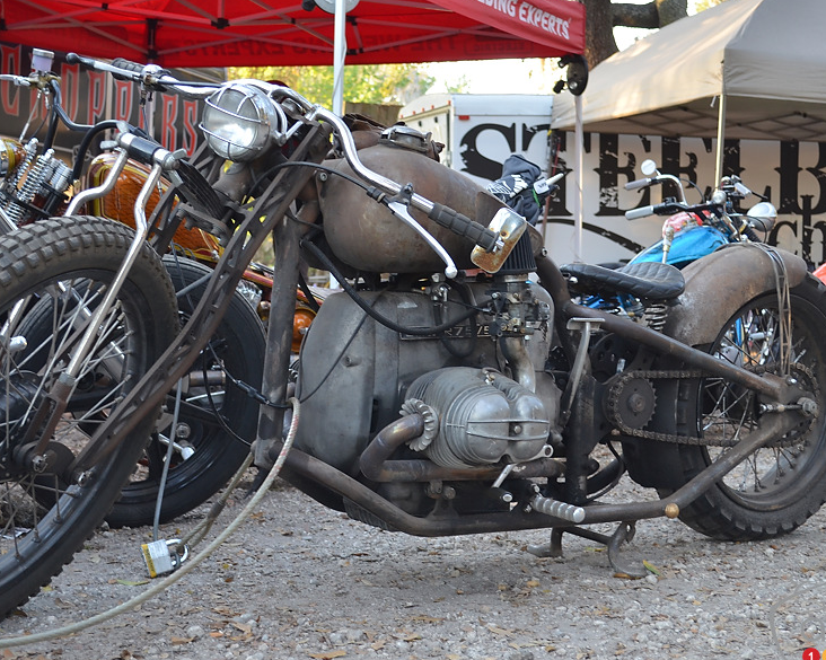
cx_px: 380
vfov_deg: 25.8
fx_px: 1442
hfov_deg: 32.0
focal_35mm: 59
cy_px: 316
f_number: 5
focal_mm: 32
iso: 320
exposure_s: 1/50
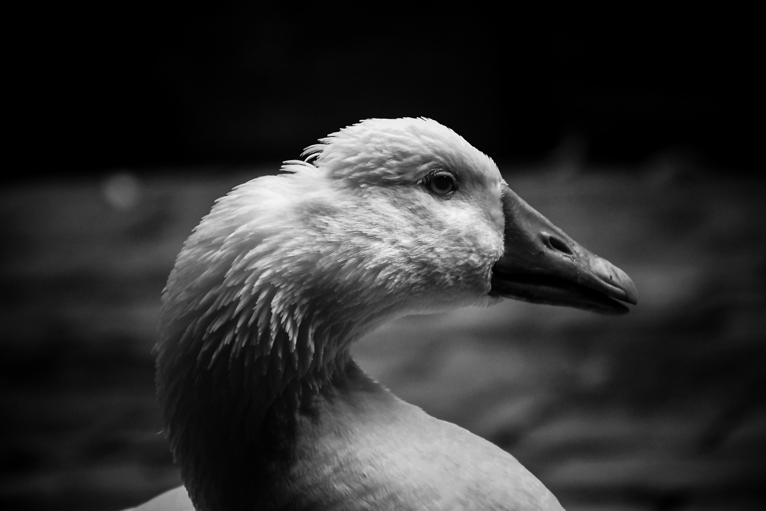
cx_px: 383
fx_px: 4468
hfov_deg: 9.8
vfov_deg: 6.5
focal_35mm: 210
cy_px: 256
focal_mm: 140
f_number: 5.6
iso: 3200
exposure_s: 1/125
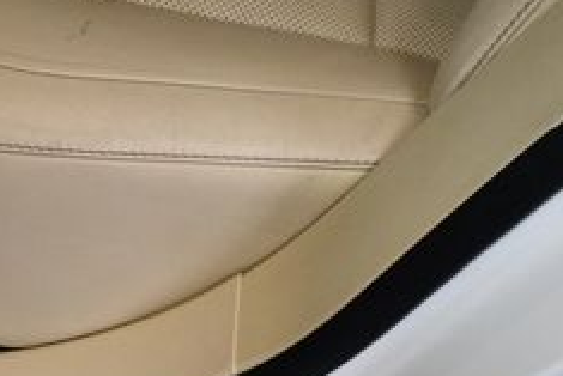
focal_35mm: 98
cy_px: 460
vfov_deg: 13.6
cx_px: 69
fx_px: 1533
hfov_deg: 20.4
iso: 800
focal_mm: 18
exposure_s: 1/200
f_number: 3.5
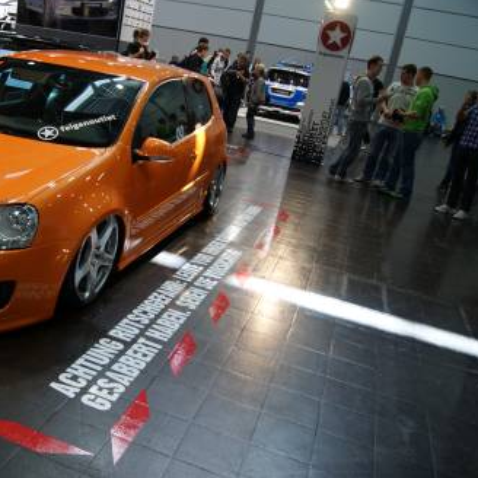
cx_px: 152
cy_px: 236
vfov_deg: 47.2
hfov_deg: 46.3
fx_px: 547
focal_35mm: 35
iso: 125
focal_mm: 18
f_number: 3.5
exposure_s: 1/30
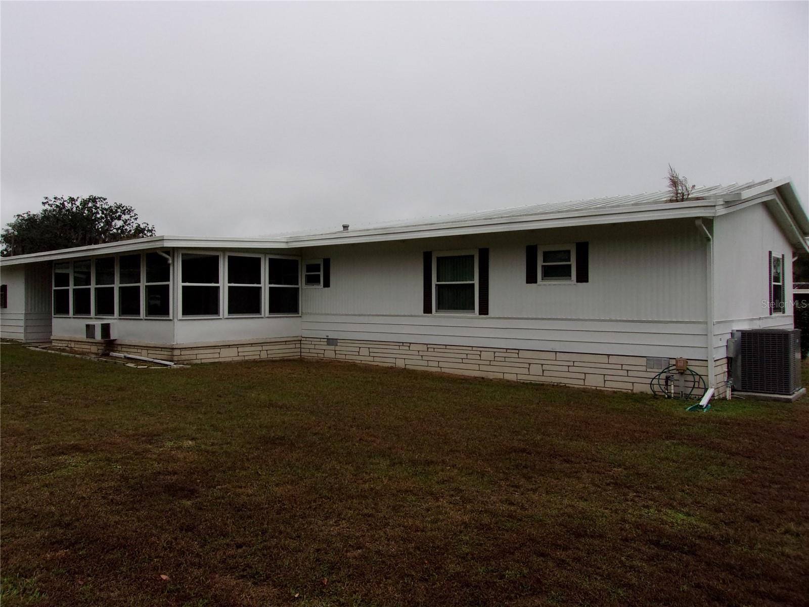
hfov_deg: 65.3
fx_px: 631
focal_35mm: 27
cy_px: 304
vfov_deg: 51.4
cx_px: 404
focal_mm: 4.9
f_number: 10.4
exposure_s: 1/200
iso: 200
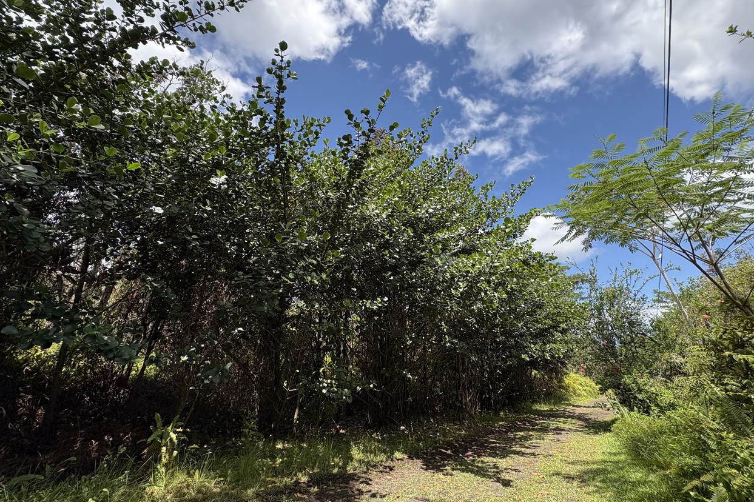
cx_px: 385
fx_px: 314
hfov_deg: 100.4
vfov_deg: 77.0
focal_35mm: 15
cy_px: 222
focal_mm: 2.22
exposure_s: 1/812
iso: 50
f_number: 2.2
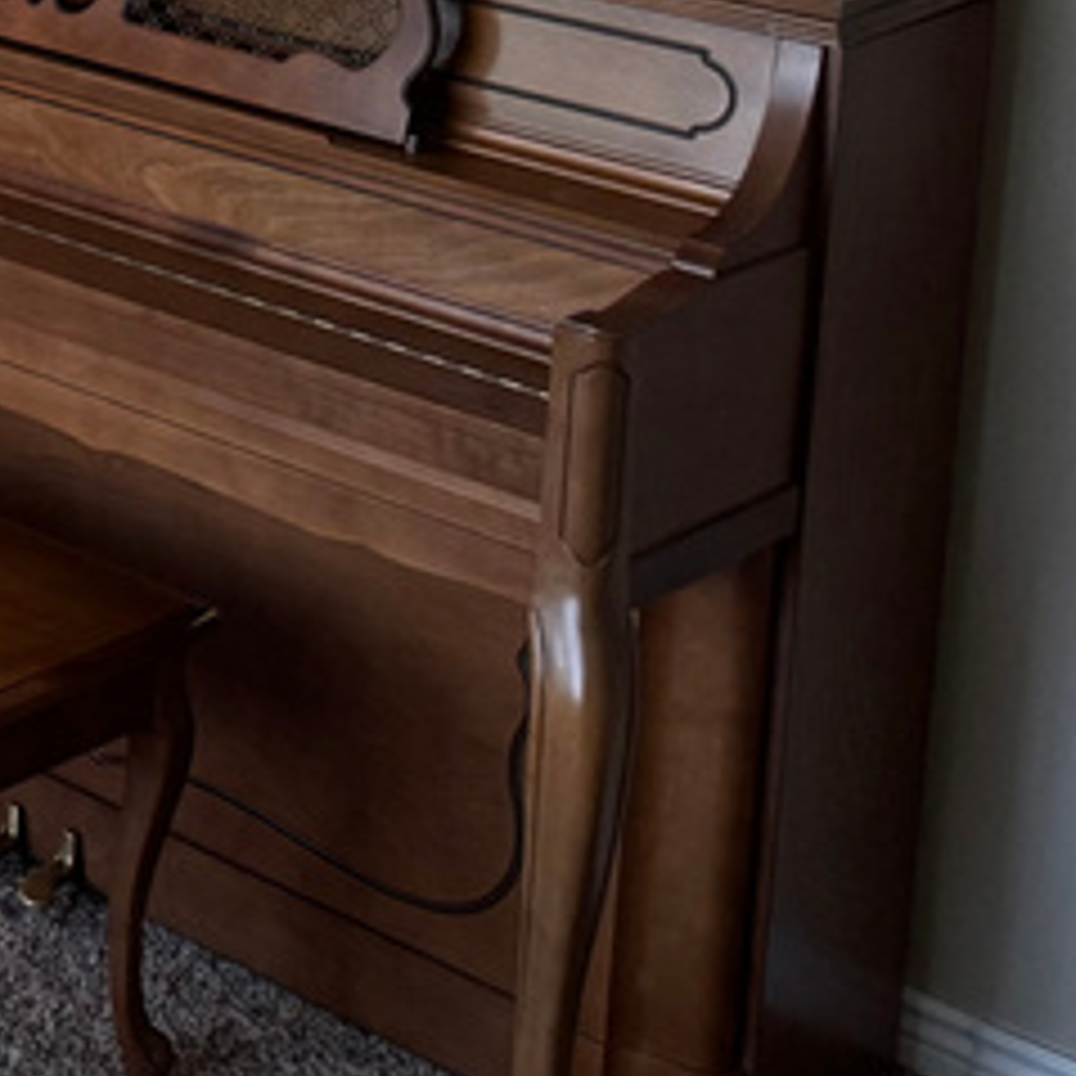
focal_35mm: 91
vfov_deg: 17.8
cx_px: -972
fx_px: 3200
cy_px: -347
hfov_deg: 15.7
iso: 125
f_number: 1.78
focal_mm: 6.76
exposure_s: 1/60
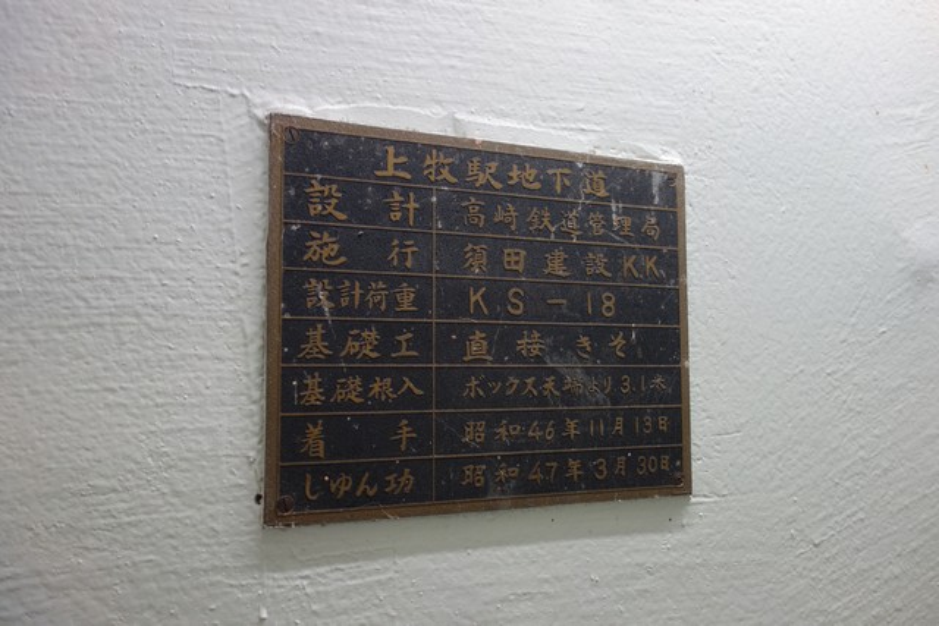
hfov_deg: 65.5
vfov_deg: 46.4
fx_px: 730
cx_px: 470
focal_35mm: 28
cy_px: 313
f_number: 1.8
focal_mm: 10.4
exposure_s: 1/30
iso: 125
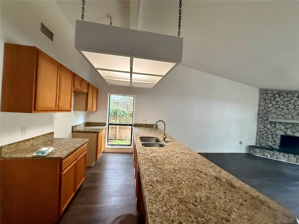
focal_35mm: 14
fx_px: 121
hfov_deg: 102.1
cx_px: 150
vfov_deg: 85.7
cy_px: 112
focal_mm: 2.22
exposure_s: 1/120
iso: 400
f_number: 2.2
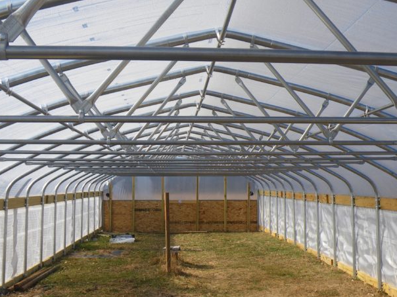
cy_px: 165
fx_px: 516
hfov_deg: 42.0
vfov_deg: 32.2
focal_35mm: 45
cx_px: 181
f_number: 4.6
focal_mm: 6.1
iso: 50
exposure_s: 1/250
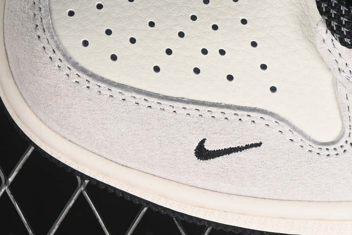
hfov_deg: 7.4
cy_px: -150
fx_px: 2709
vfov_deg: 4.9
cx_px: 452
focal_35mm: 277
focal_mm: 50
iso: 160
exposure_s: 1/60
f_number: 7.1
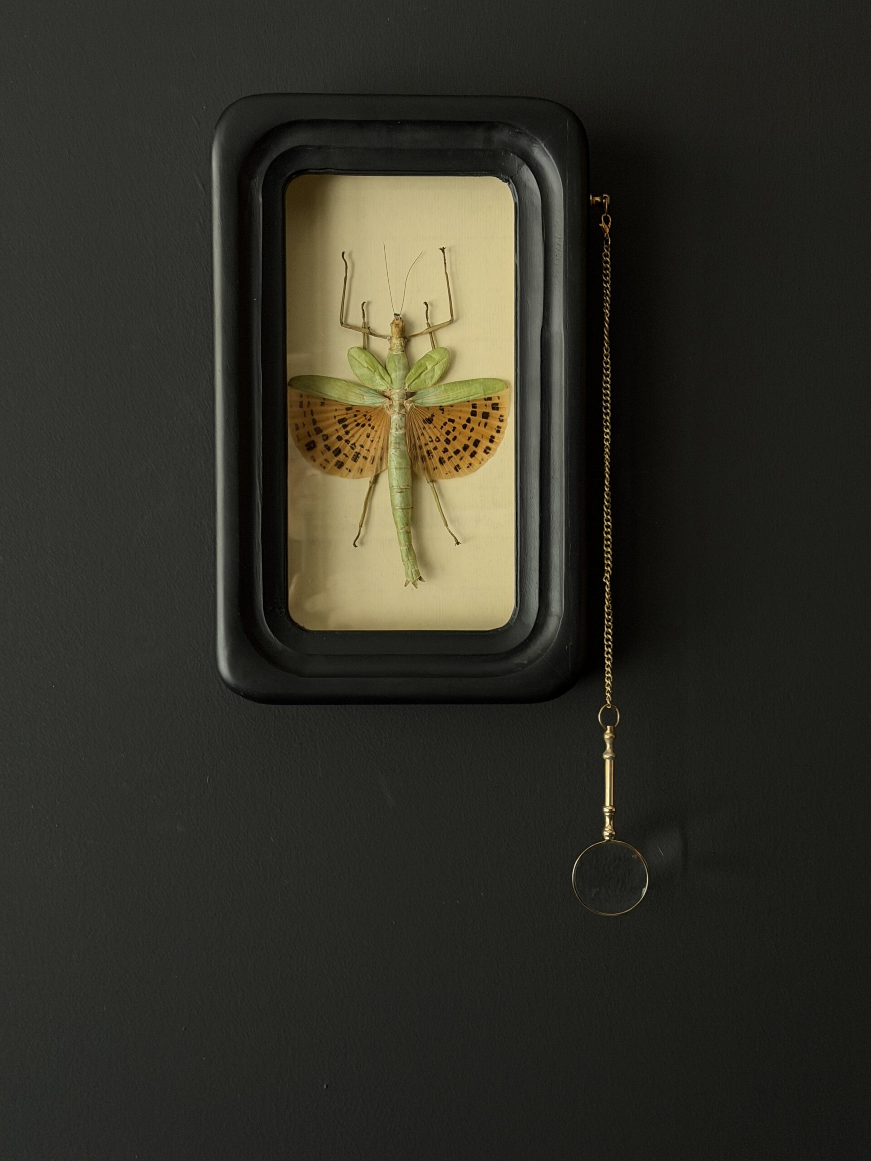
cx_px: 436
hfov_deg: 30.3
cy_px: 580
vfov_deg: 39.7
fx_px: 1610
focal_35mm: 48
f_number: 1.78
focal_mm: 6.76
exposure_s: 1/25
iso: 640
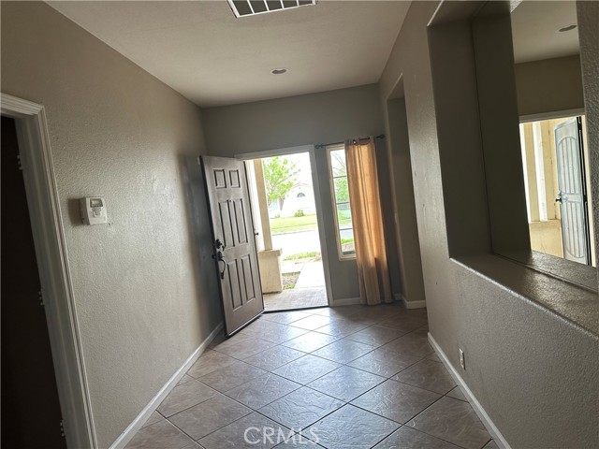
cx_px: 300
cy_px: 224
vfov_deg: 56.8
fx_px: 415
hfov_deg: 71.6
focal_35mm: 24
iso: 160
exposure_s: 1/121
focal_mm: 6.86
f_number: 1.78
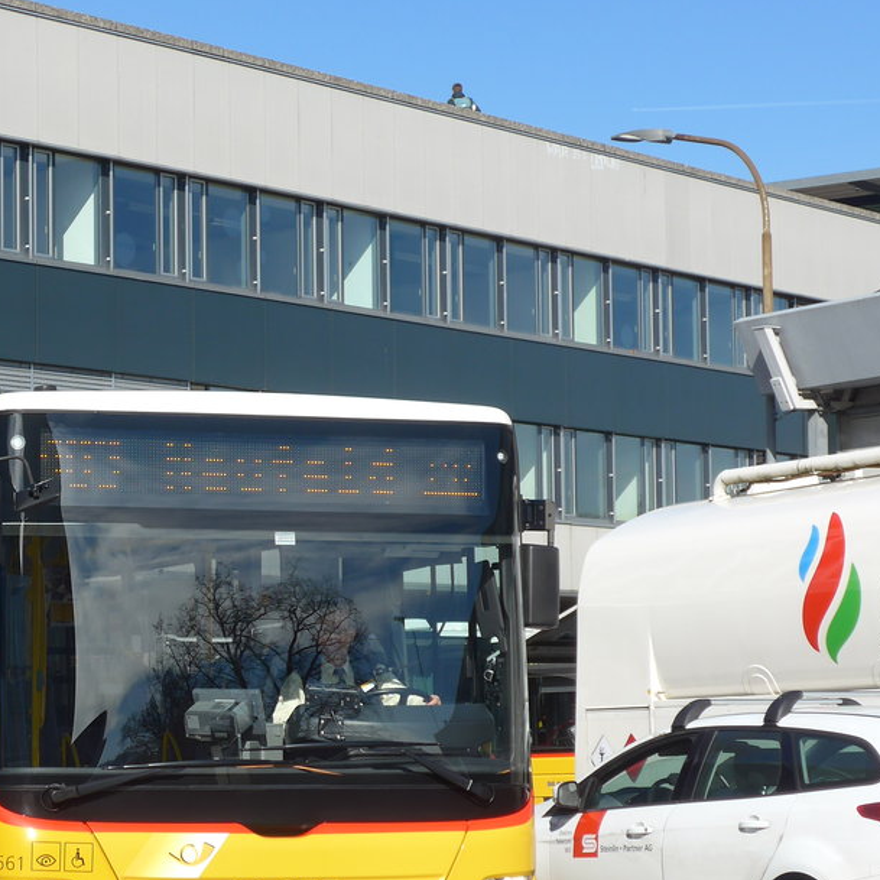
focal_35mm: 108
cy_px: 555
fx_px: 3106
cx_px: 91
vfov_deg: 16.1
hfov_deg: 15.9
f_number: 3.7
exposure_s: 1/1300
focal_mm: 12.7
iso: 80
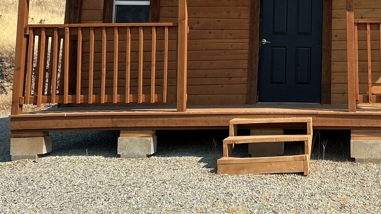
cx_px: 322
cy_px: -11
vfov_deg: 20.6
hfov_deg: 35.6
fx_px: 566
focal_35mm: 56
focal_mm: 5.7
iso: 50
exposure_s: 1/4115
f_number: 1.5
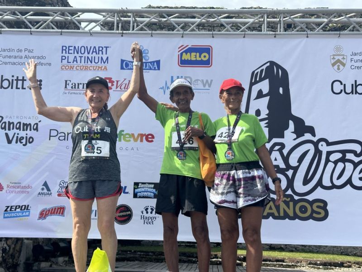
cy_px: 136
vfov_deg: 30.3
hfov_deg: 39.7
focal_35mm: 48
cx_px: 181
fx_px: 502
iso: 64
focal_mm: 6.86
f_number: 1.78
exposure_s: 1/2732
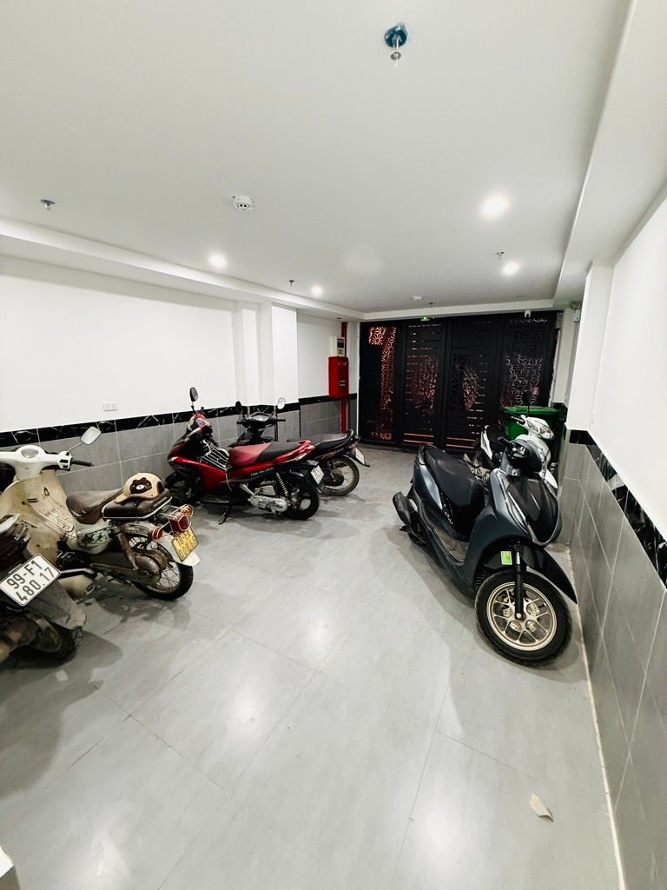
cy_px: 445
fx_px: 360
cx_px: 334
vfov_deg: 102.1
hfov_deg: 85.7
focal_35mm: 14
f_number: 2.2
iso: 500
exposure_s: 1/50
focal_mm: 2.22
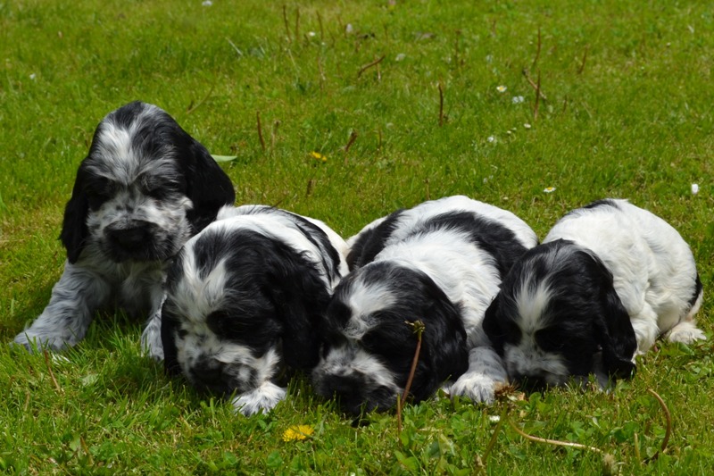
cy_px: 238
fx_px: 1190
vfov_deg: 22.6
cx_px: 357
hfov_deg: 33.4
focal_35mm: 60
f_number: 9
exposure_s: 1/320
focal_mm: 40
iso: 100
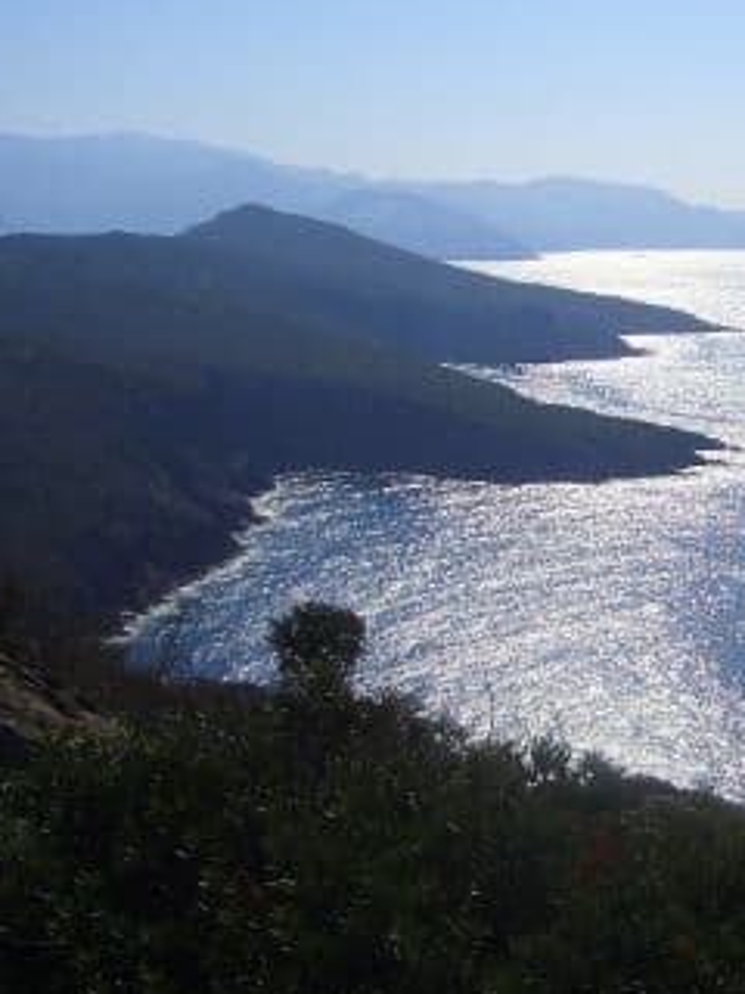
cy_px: 499
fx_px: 1750
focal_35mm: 61
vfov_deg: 31.7
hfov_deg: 23.1
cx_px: 726
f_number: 4.8
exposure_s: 1/1600
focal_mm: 8
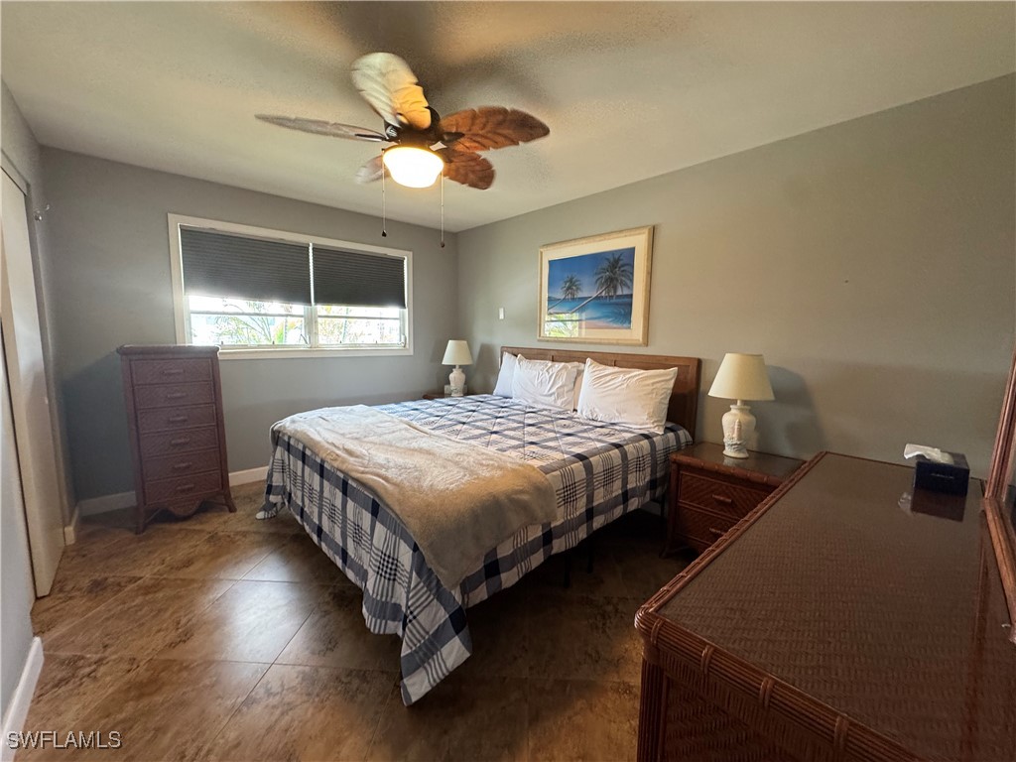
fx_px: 411
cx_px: 508
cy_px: 381
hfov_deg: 102.1
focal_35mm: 14
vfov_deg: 85.7
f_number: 2.2
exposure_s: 1/60
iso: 320
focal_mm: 2.22
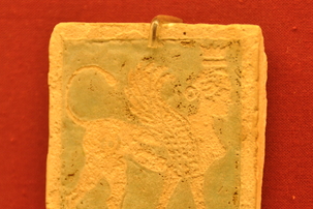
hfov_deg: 6.3
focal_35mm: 326
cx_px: 146
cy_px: 145
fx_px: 2834
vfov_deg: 4.2
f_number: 5.6
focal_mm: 150
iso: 640
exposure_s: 1/20
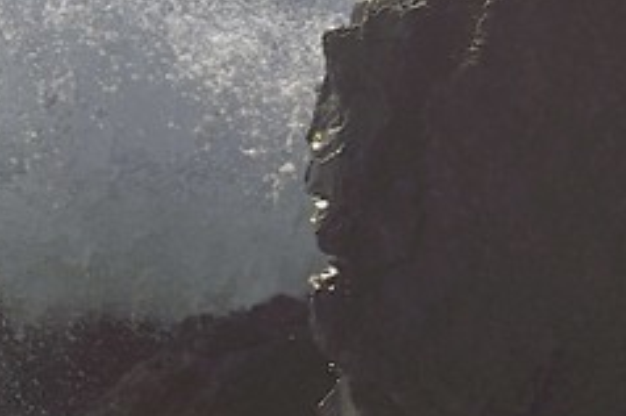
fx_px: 4081
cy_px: -92
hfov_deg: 7.5
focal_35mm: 235
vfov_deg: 5.8
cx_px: -1341
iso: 200
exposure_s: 1/400
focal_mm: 35
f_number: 18
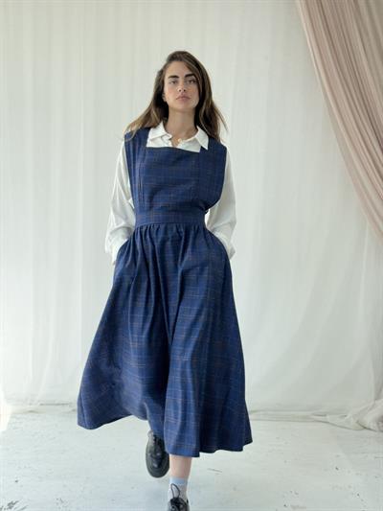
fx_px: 708
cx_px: 192
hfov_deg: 30.3
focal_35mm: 48
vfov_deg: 39.6
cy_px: 256
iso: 64
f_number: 1.78
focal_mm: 6.76
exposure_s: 1/503
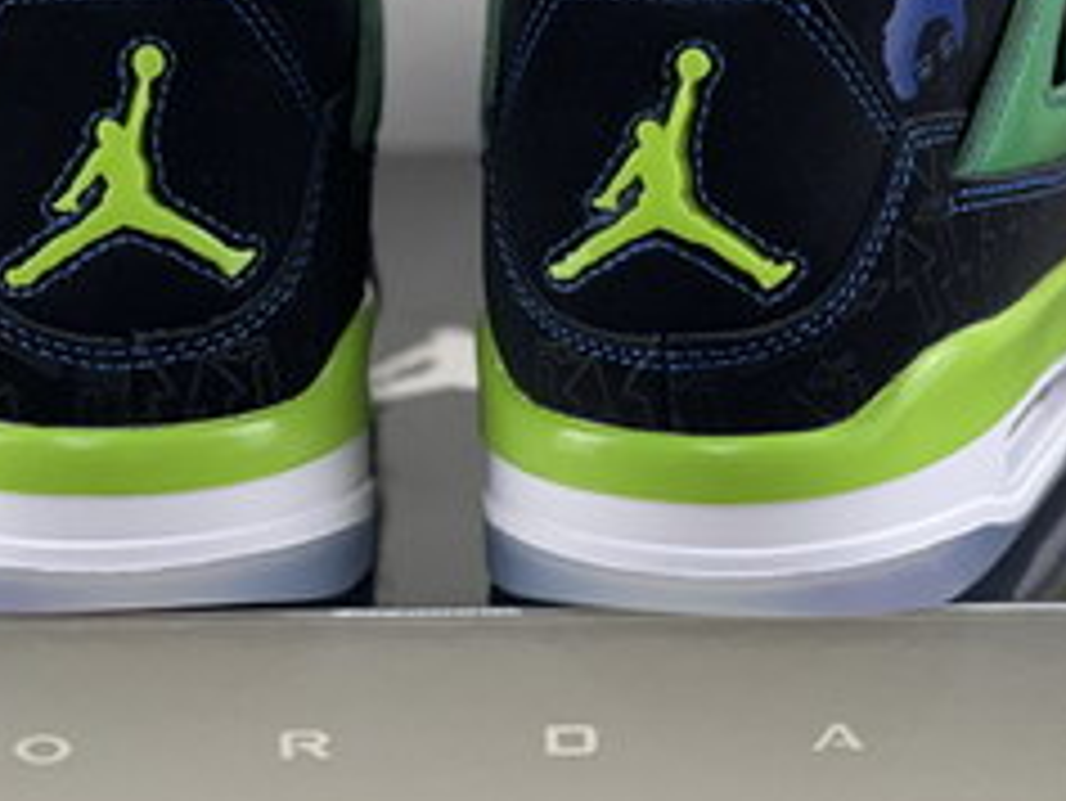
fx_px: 4159
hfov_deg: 14.6
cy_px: 164
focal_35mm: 135
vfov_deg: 11.0
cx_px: 495
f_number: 2.2
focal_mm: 7.5
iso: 160
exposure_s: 1/100
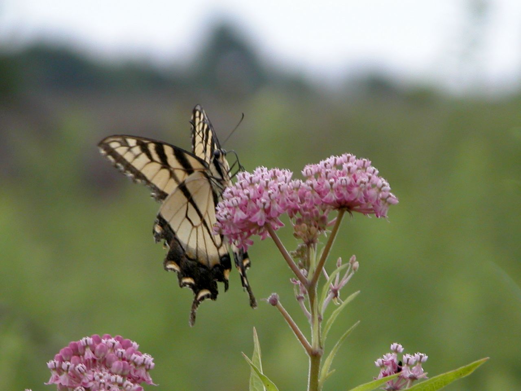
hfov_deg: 7.1
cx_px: 260
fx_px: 4214
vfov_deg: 5.3
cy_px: 196
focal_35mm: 280
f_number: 4.2
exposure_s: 1/669
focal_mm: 71.2
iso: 100
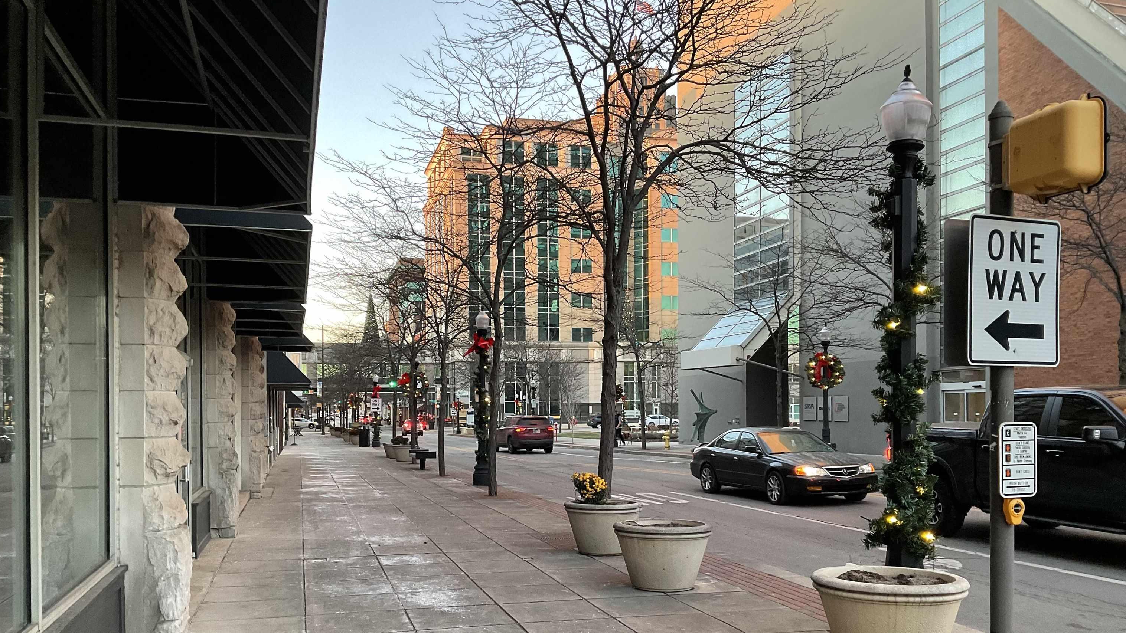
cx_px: 567
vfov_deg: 36.4
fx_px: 955
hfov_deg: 61.0
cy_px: 410
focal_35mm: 32
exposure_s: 1/60
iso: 80
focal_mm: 3
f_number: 1.8
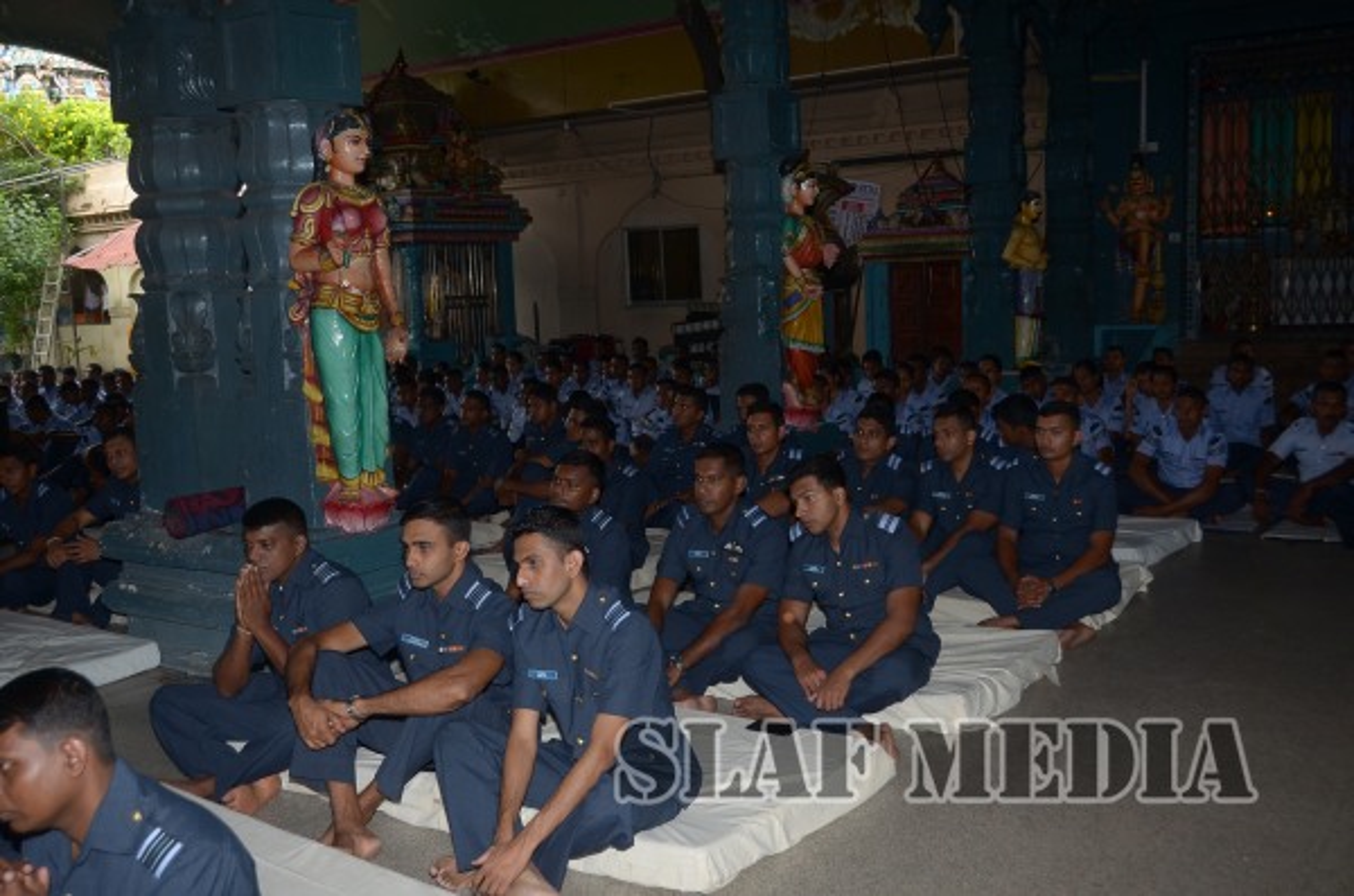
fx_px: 1238
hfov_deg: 57.3
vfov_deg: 39.8
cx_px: 677
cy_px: 448
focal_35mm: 33
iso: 250
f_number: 4
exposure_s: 1/160
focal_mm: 22
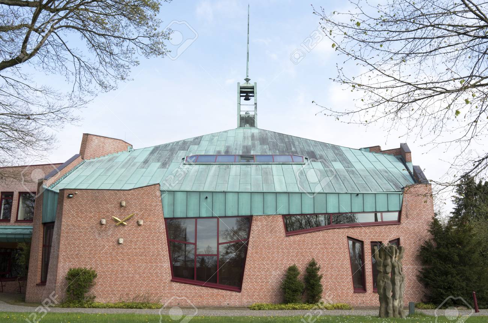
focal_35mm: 36
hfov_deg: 53.2
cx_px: 244
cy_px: 162
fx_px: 487
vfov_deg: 36.7
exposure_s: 1/125
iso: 200
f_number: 14
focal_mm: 24
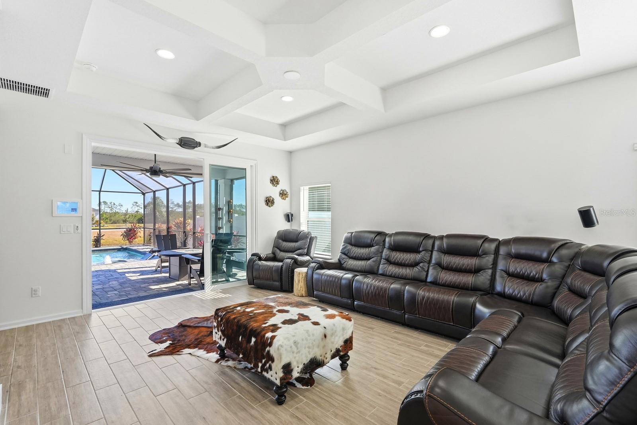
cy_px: 212
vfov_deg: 72.1
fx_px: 292
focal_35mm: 16
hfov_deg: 95.0
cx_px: 318
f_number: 8
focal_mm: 16.5
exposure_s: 1/8000
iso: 2500
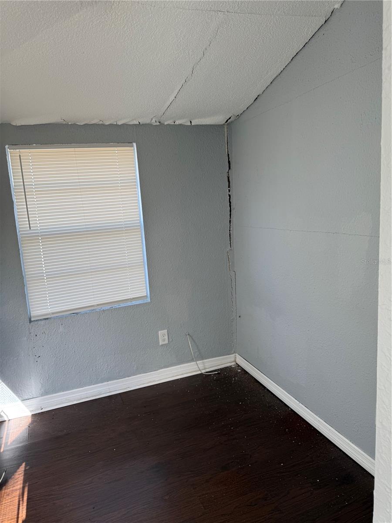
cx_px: 196
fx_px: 362
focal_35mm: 24
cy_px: 262
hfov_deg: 56.8
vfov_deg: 71.6
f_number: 1.78
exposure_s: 1/121
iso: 80
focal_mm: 6.76
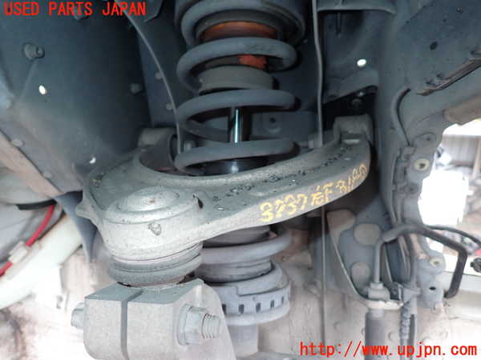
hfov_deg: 69.4
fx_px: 347
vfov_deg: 54.9
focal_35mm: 25
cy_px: 180
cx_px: 240
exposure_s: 1/30
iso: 200
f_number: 2
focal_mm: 4.5
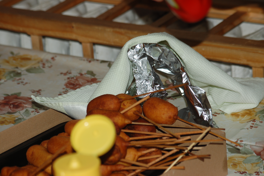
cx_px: 132
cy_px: 88
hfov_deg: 13.7
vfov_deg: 9.1
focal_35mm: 150
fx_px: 1099
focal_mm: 100
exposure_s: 1/125
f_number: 5.6
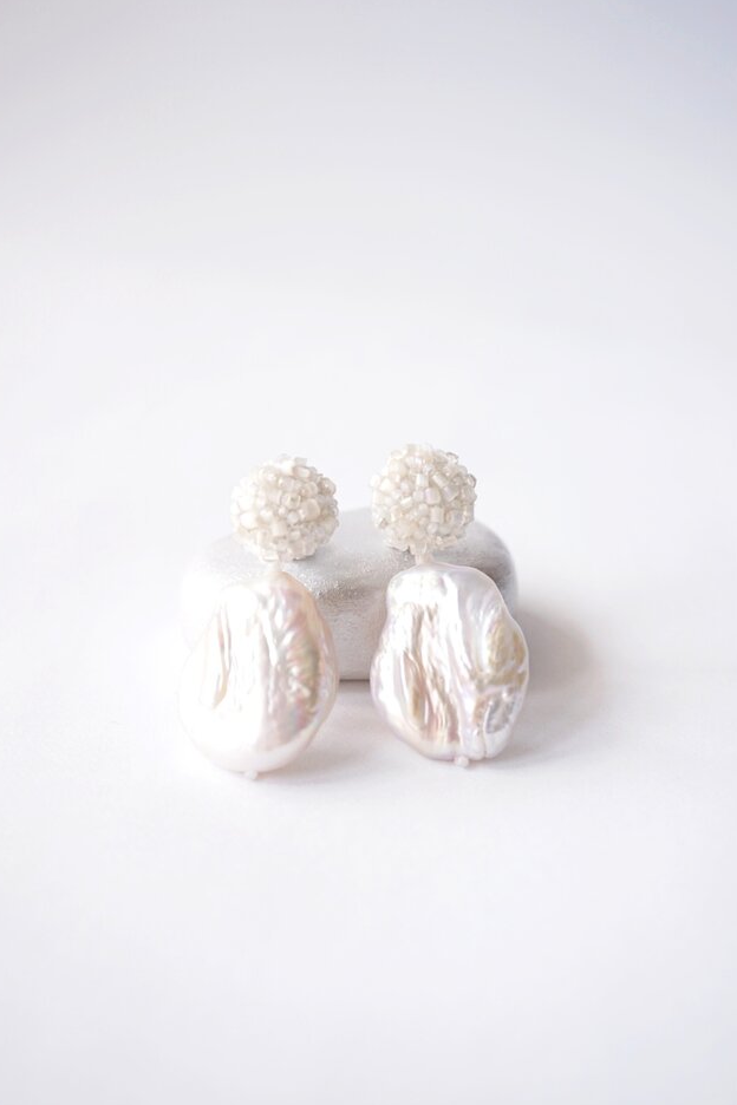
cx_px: 363
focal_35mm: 45
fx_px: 1367
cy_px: 551
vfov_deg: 44.0
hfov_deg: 30.2
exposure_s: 1/60
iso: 100
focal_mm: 29
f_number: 5
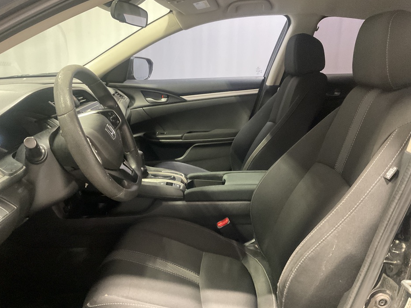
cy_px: 154
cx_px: 205
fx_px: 356
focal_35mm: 30
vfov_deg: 46.8
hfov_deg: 60.0
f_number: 1.8
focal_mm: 3
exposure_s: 1/30
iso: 500
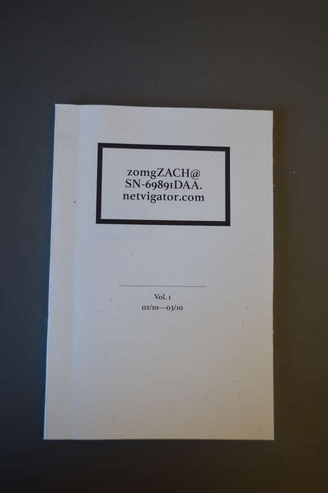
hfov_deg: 34.2
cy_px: 246
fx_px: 534
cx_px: 164
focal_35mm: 39
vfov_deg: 49.6
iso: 400
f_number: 4.2
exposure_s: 1/80
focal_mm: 26
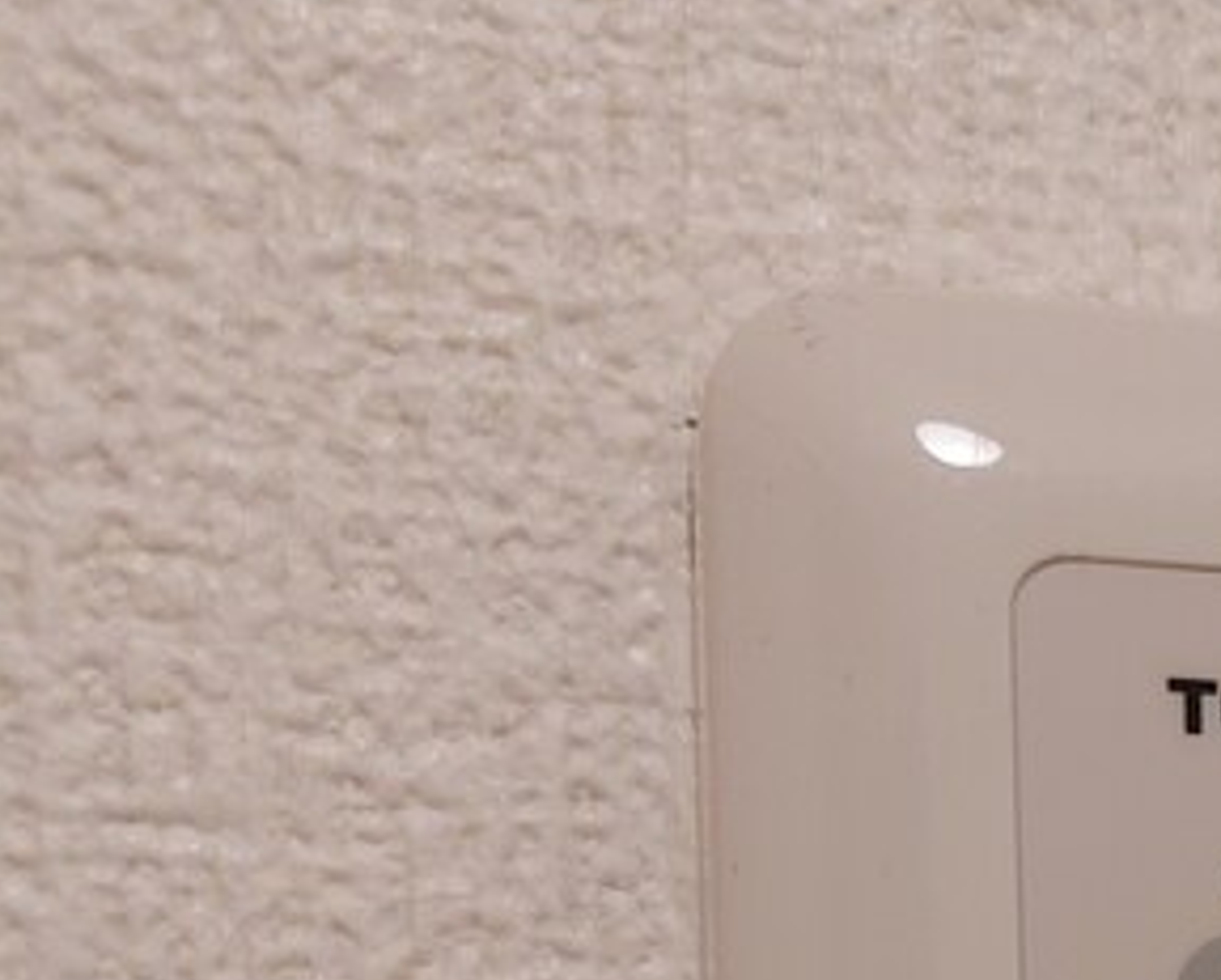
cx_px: 1687
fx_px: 2822
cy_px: 1489
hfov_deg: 21.5
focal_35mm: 78
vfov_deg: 17.6
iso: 320
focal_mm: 5.23
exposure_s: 1/60
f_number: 1.8
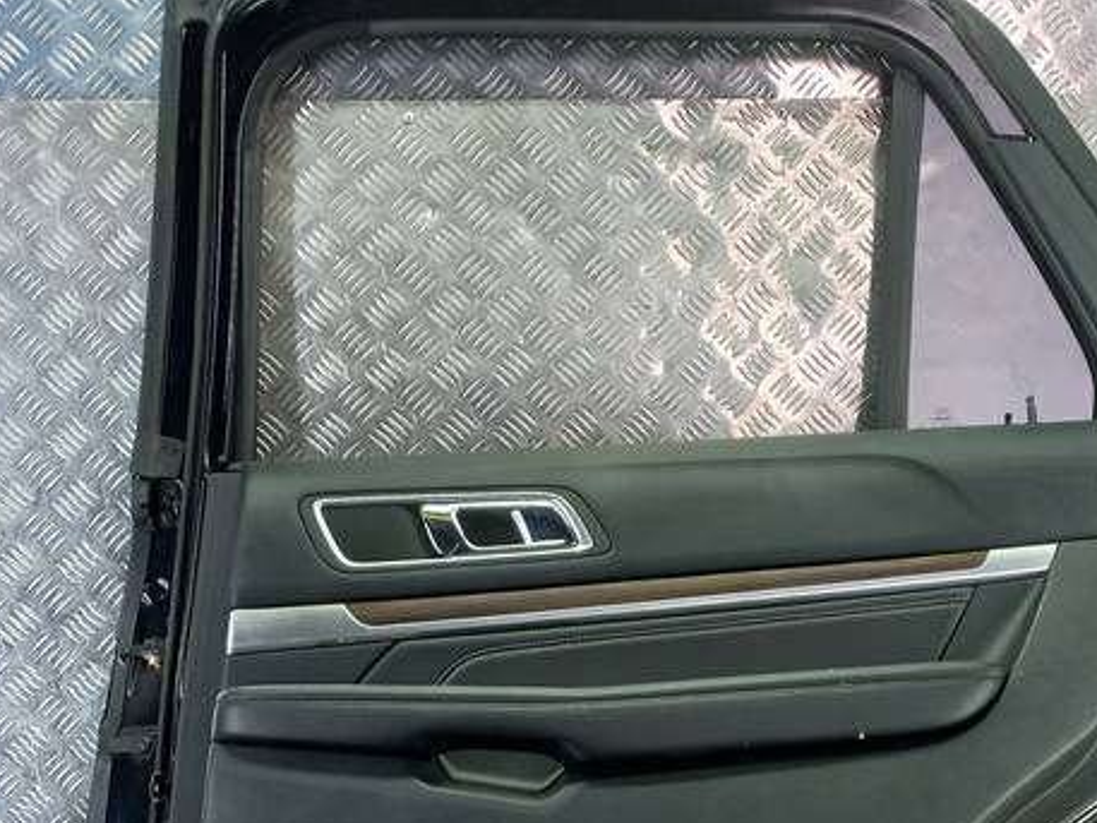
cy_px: 722
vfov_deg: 25.4
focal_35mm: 56
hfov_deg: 34.2
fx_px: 1775
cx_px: 660
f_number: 1.8
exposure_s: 1/50
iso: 80
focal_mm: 4.6
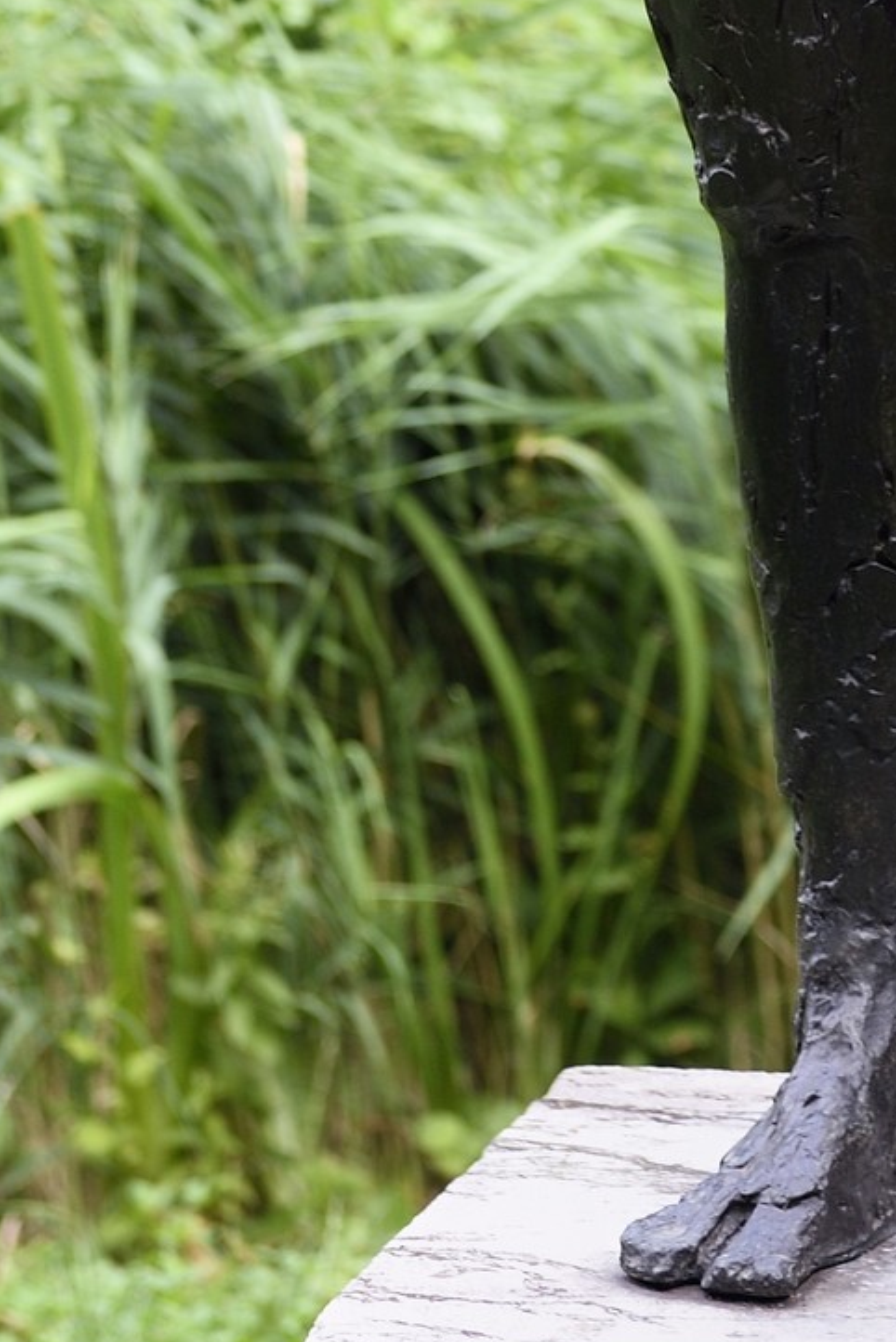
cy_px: -868
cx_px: 937
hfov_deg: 6.6
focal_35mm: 206
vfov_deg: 9.6
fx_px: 7683
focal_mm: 62
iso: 400
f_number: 5.6
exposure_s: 1/125
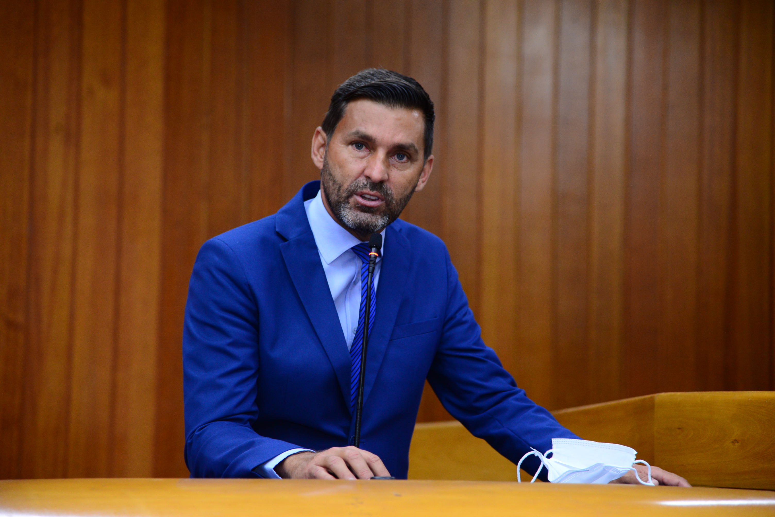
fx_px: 2584
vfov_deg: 11.4
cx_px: 388
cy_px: 258
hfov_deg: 17.1
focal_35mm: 120
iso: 1600
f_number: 4
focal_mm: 120
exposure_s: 1/60
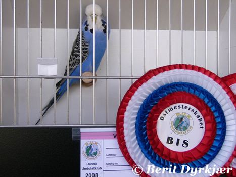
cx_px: 118
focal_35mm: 48
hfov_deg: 39.7
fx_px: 327
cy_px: 88
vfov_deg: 30.3
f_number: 2.8
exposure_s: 1/80
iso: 50
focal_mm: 6.4
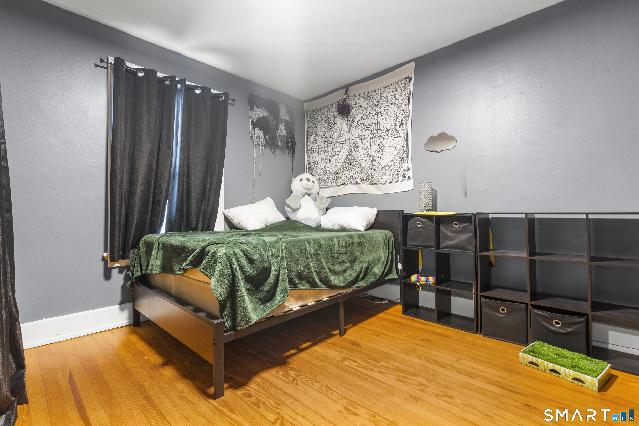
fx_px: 284
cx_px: 320
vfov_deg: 73.7
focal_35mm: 16
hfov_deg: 96.7
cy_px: 213
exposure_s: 10
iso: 200
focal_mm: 16
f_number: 9
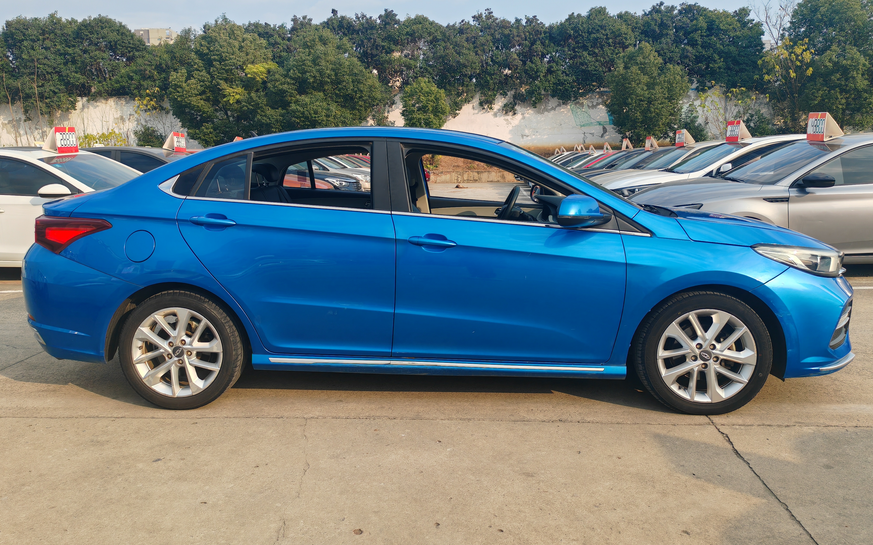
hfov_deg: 64.6
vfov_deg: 43.1
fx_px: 690
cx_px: 432
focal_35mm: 29
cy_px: 238
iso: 50
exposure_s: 1/320
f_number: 1.9
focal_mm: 6.12
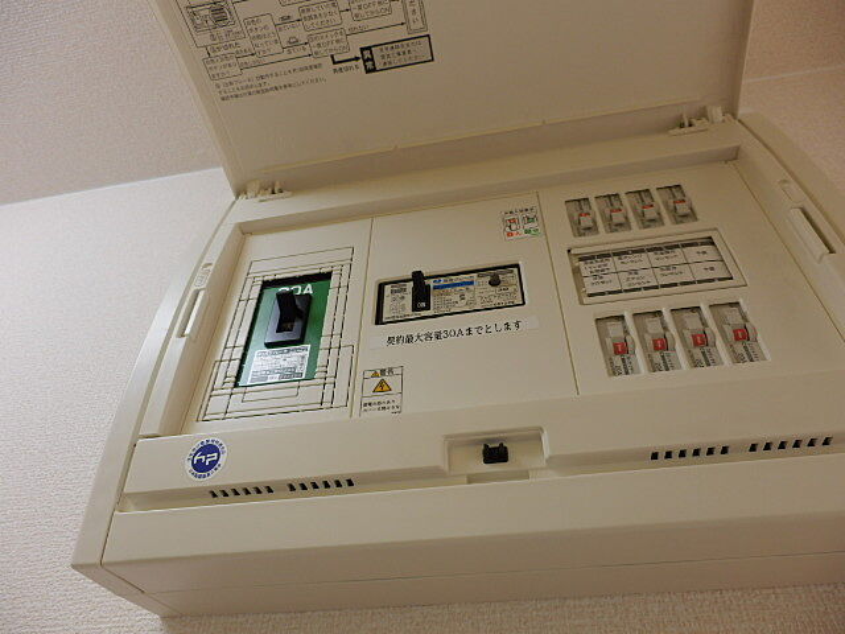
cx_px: 422
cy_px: 317
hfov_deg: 71.6
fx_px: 586
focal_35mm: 24
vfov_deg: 56.8
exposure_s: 1/40
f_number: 3
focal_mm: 4.2
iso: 80
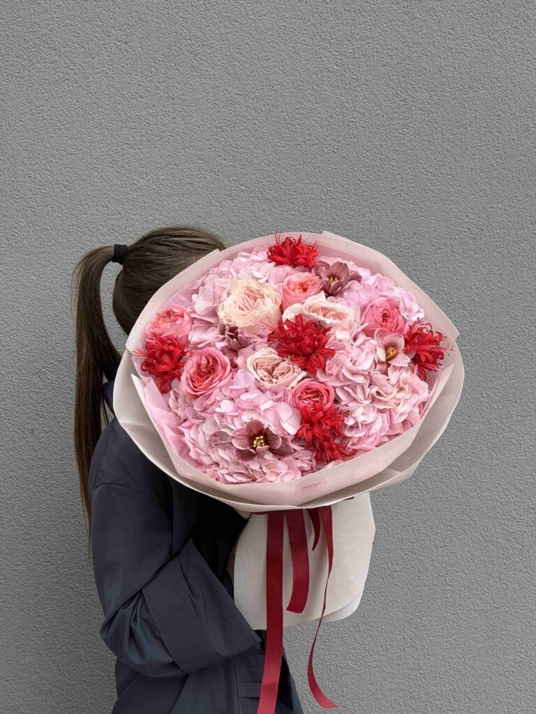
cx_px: 268
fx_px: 991
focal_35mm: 48
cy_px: 357
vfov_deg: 39.7
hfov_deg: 30.3
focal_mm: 6.76
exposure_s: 1/122
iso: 64
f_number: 1.78
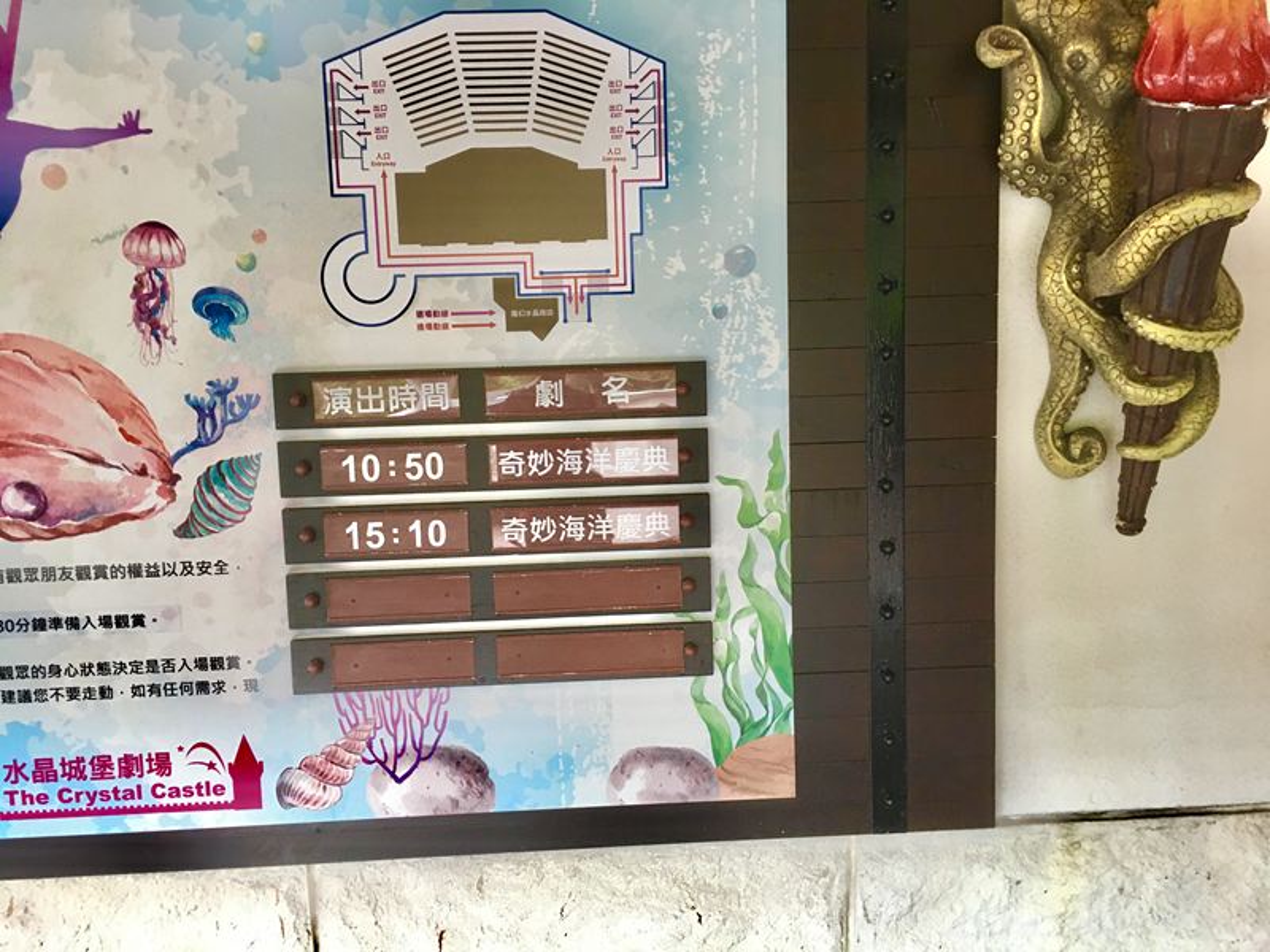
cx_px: 635
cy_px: 476
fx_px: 1064
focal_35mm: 29
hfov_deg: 61.7
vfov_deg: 48.2
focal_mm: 4.15
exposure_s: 1/30
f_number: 2.2
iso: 40
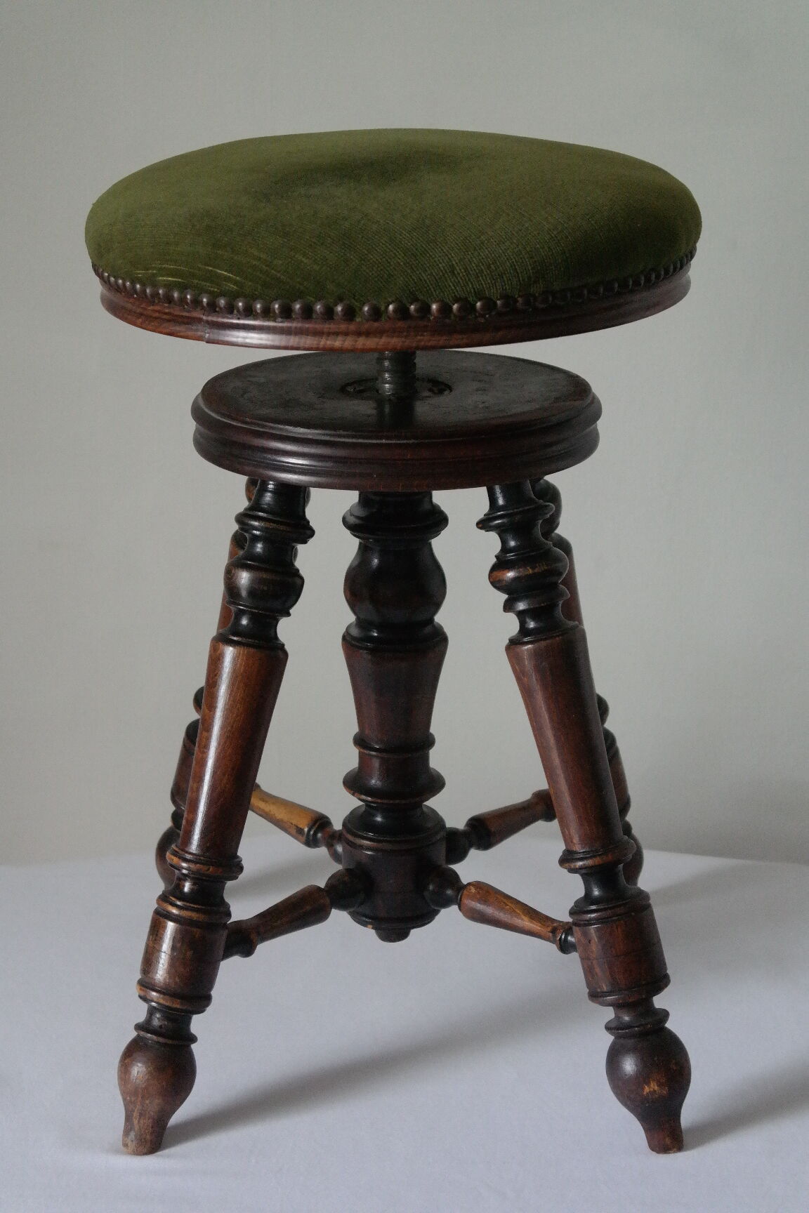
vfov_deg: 26.3
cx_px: 404
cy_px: 606
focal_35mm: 77
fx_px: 2595
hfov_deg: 17.7
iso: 3200
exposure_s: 1/80
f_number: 5.6
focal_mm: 50
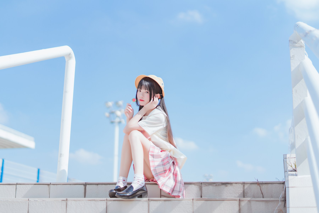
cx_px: 160
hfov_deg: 39.6
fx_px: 443
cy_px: 106
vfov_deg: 27.0
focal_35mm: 50
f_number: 1.4
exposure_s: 1/4000
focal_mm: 50
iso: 100
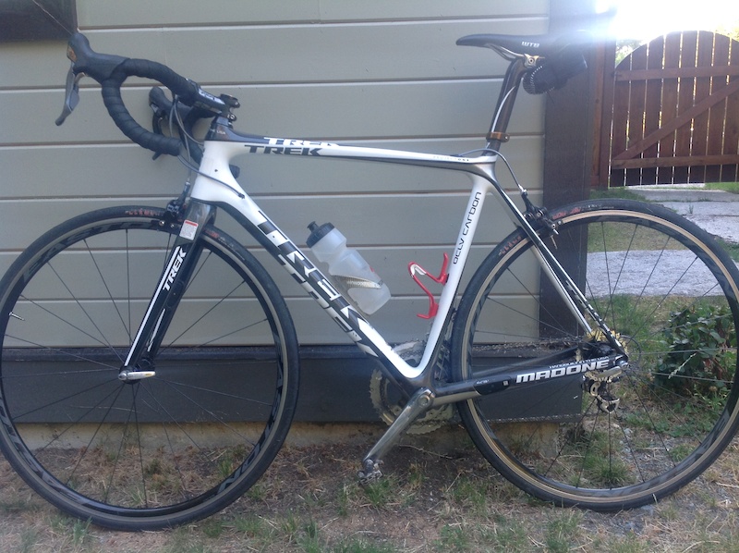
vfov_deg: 40.6
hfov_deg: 52.7
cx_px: 370
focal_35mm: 35
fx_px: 746
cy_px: 276
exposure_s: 1/40
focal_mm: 4.28
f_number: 2.4
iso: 50
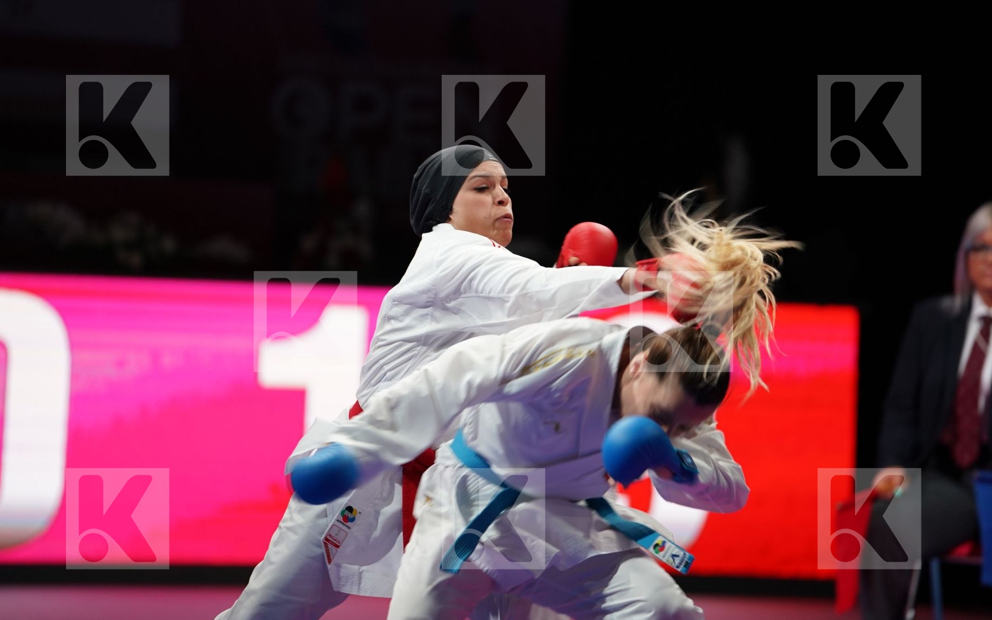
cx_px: 494
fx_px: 5488
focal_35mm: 203
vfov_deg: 6.5
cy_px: 322
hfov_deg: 10.3
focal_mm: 198
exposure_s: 1/250
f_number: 2.8
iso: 800
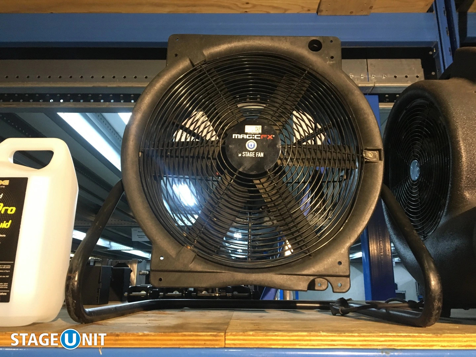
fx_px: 399
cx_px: 238
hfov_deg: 61.7
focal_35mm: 29
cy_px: 178
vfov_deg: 48.2
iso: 200
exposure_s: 1/25
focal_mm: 4.15
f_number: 2.2
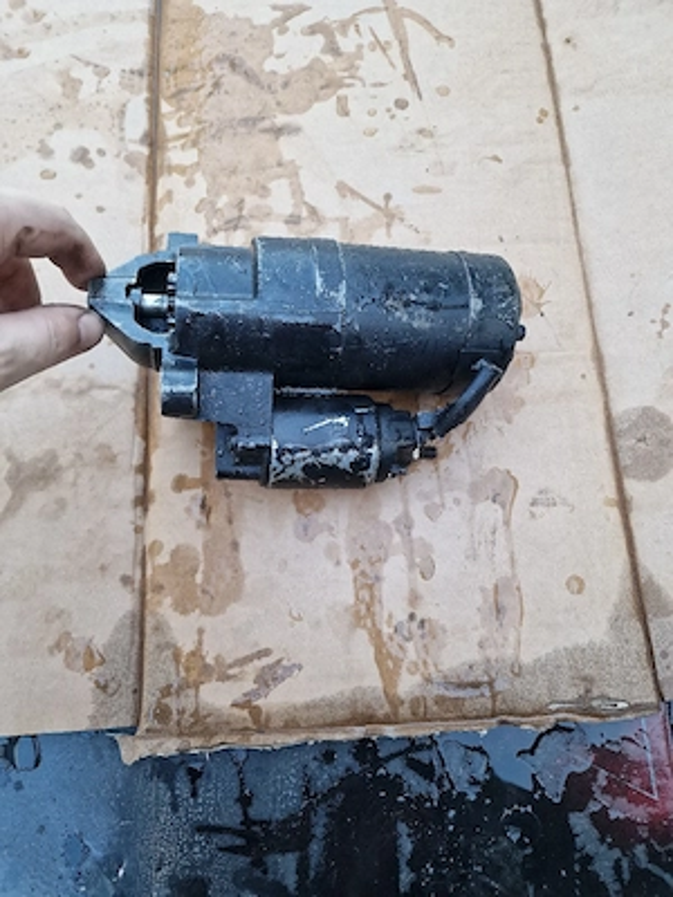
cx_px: 336
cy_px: 448
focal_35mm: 23
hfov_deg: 58.9
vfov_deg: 73.9
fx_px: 596
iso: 50
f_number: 1.8
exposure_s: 1/100
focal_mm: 6.4
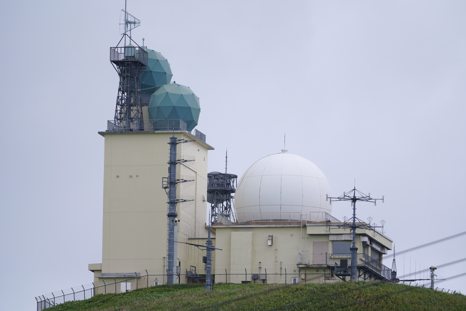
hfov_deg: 3.7
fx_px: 7248
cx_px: 233
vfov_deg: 2.5
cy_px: 156
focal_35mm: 560
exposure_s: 1/200
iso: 400
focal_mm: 560
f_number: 9
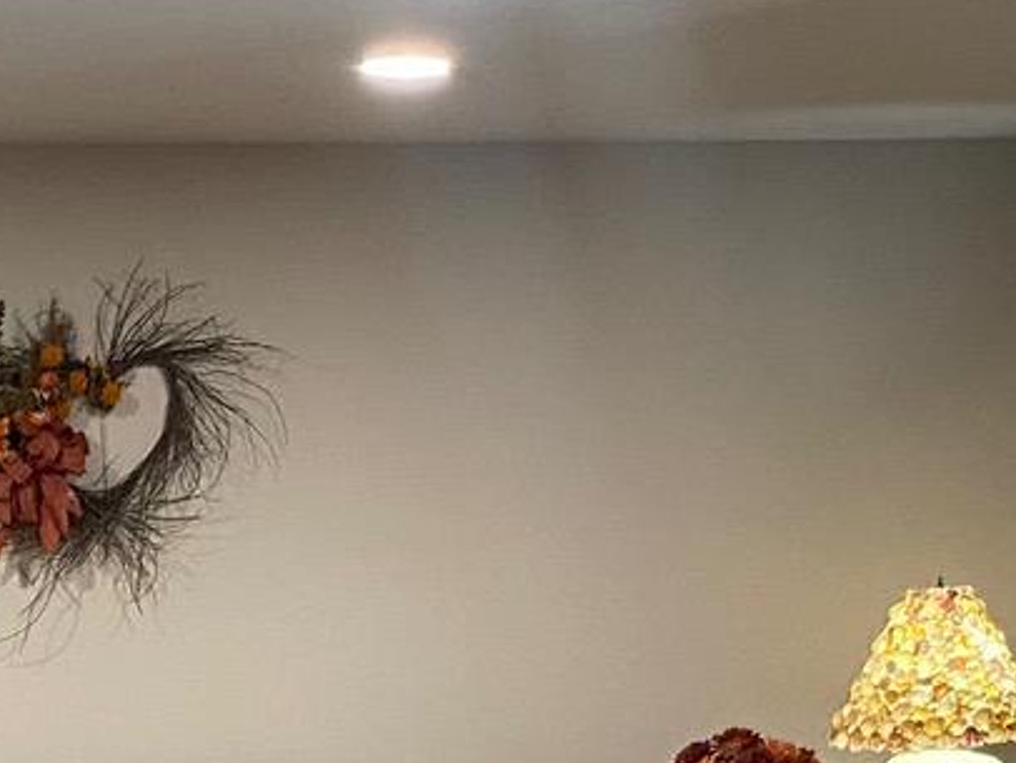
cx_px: 45
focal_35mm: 131
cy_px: 966
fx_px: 3847
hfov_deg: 14.8
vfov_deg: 11.1
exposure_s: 1/60
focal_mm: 4.25
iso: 160
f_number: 1.8
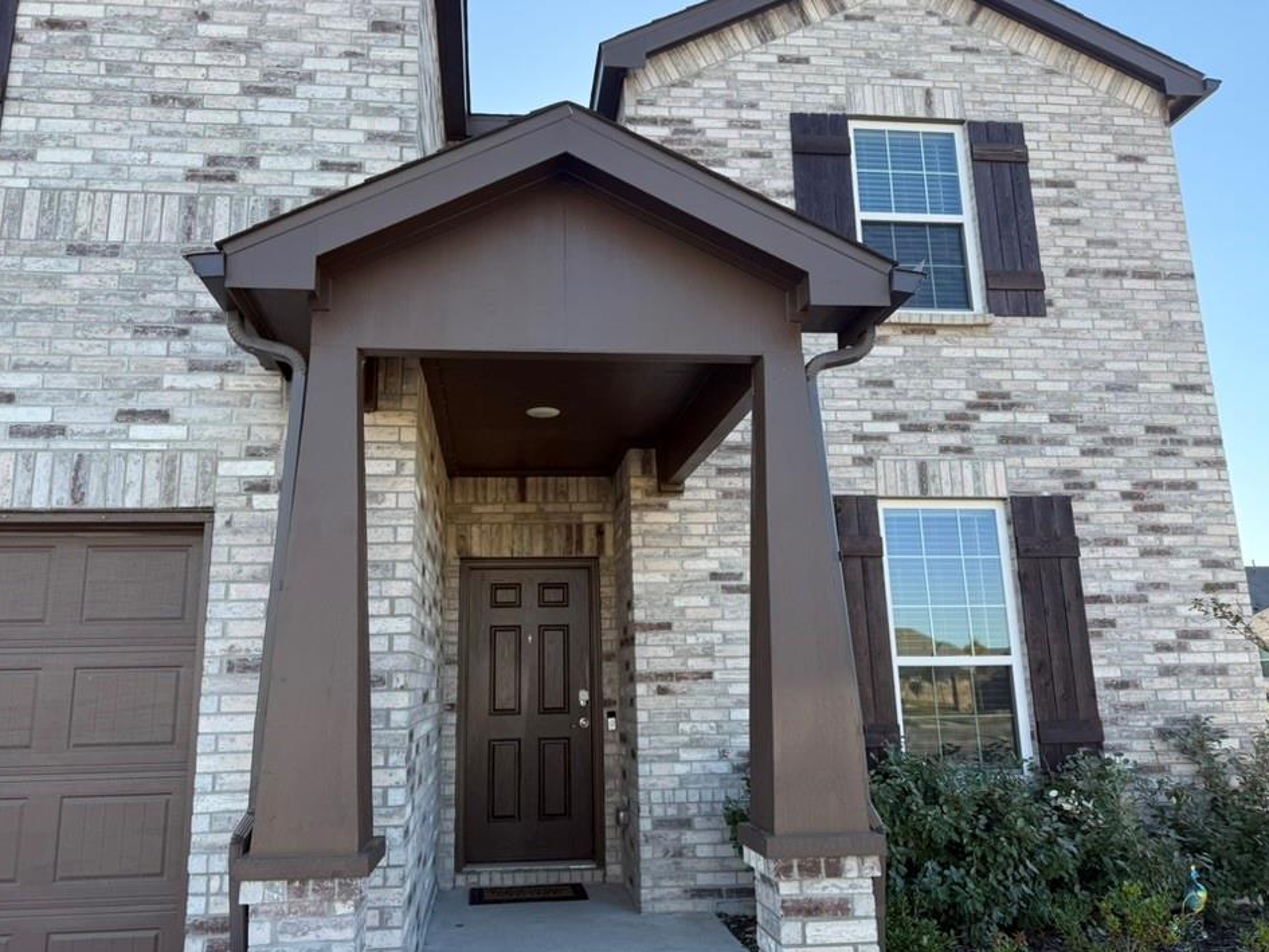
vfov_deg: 53.0
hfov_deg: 67.2
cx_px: 590
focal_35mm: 26
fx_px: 953
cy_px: 451
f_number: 1.78
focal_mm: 6.76
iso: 80
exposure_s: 1/849
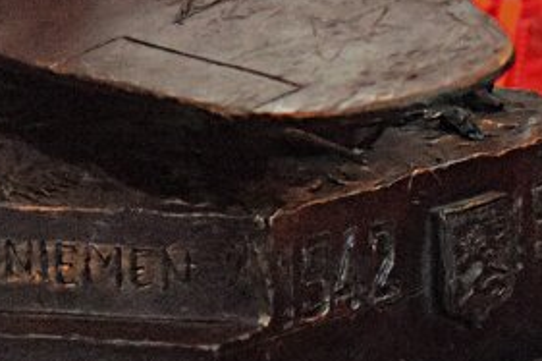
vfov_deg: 8.5
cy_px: 50
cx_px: -41
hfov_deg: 12.6
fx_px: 2409
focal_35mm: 160
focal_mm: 25
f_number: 4.5
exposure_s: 1/125
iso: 6400
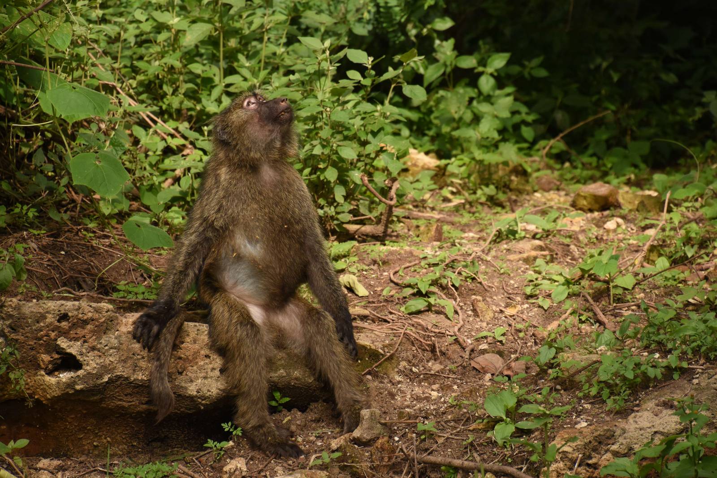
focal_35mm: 202
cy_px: 239
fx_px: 4033
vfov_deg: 6.8
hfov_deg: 10.2
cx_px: 358
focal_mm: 135
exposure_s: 1/800
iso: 640
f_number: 6.3
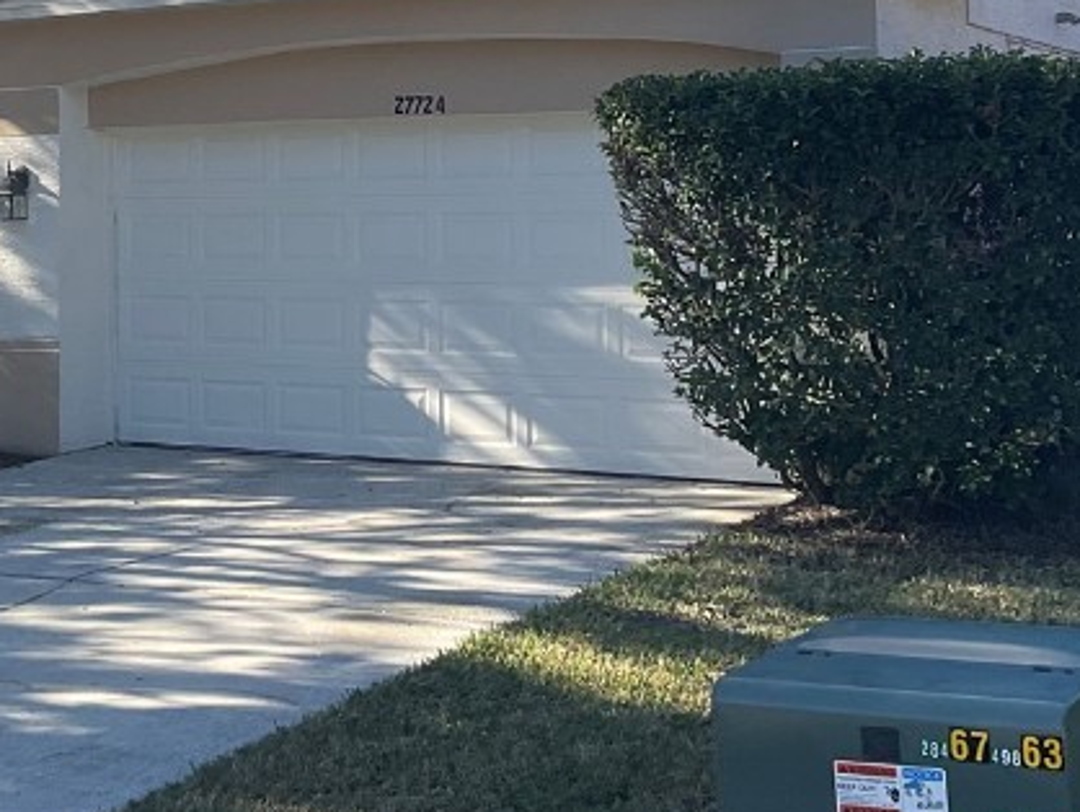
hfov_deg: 27.1
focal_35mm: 71
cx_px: 310
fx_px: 2216
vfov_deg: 20.4
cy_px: 103
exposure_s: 1/944
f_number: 1.8
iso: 16
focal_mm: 3
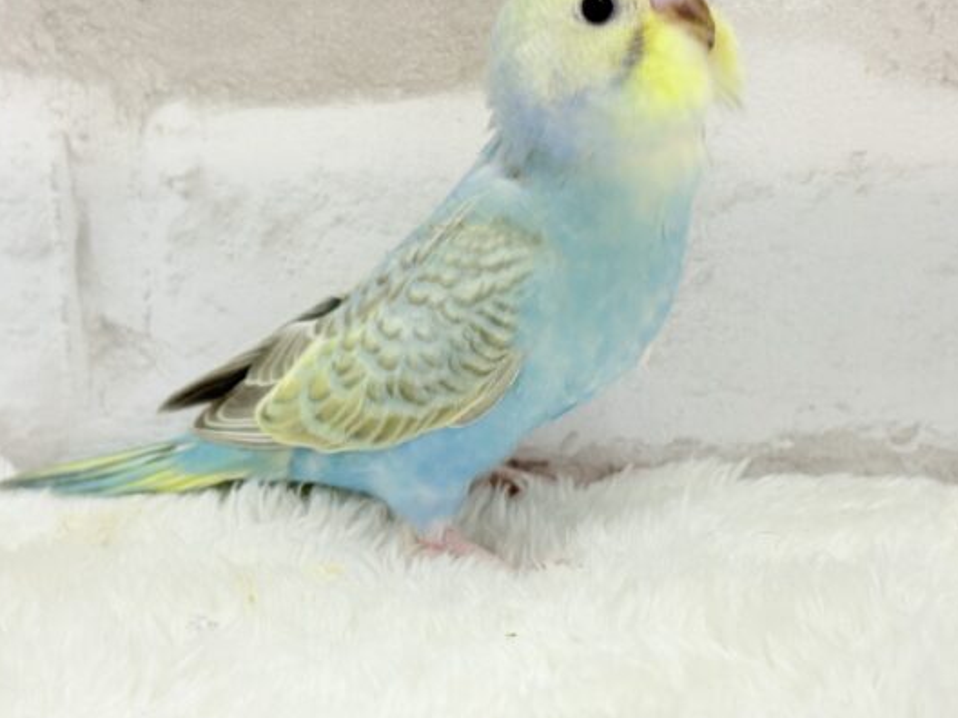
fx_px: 1744
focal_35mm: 63
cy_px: 312
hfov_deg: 30.7
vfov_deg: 23.3
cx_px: 562
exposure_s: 1/50
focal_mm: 5.96
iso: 50
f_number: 1.6
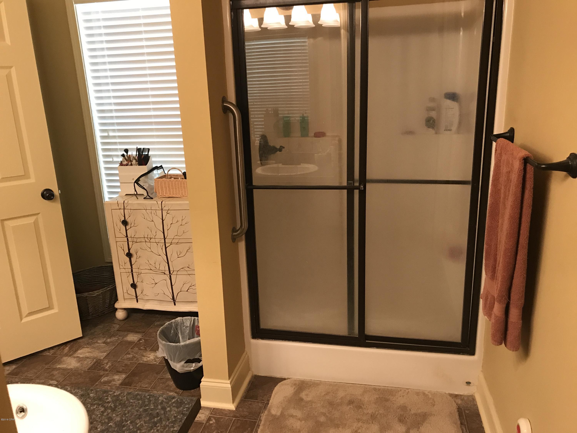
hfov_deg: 63.4
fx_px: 467
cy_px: 216
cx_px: 288
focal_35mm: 28
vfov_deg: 49.7
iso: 50
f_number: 1.8
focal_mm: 3.99
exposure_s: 1/15
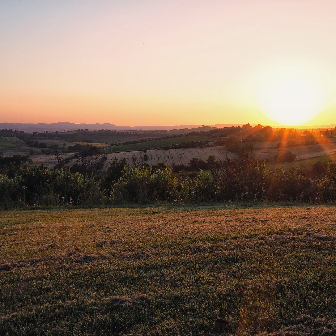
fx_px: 450
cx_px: 199
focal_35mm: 41
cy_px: 172
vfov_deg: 40.9
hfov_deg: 40.8
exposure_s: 1/50
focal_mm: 17
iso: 200
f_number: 13
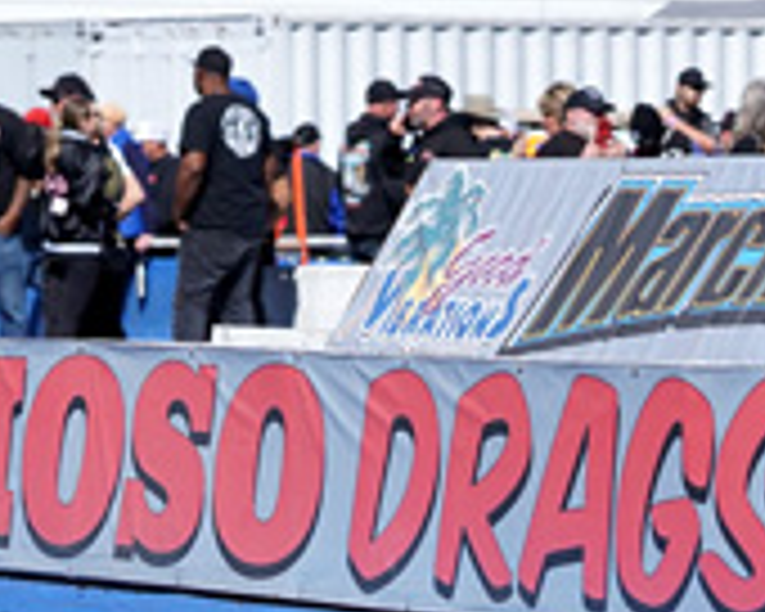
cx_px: 792
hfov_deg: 4.7
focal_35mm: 414
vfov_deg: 3.7
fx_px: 9373
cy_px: 450
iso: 400
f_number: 3.5
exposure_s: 1/3200
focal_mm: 100
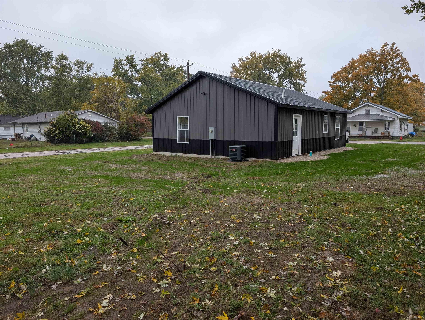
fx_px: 295
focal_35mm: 24
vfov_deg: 56.9
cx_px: 212
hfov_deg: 71.5
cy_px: 160
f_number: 1.68
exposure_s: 1/225
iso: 20
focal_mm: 6.9
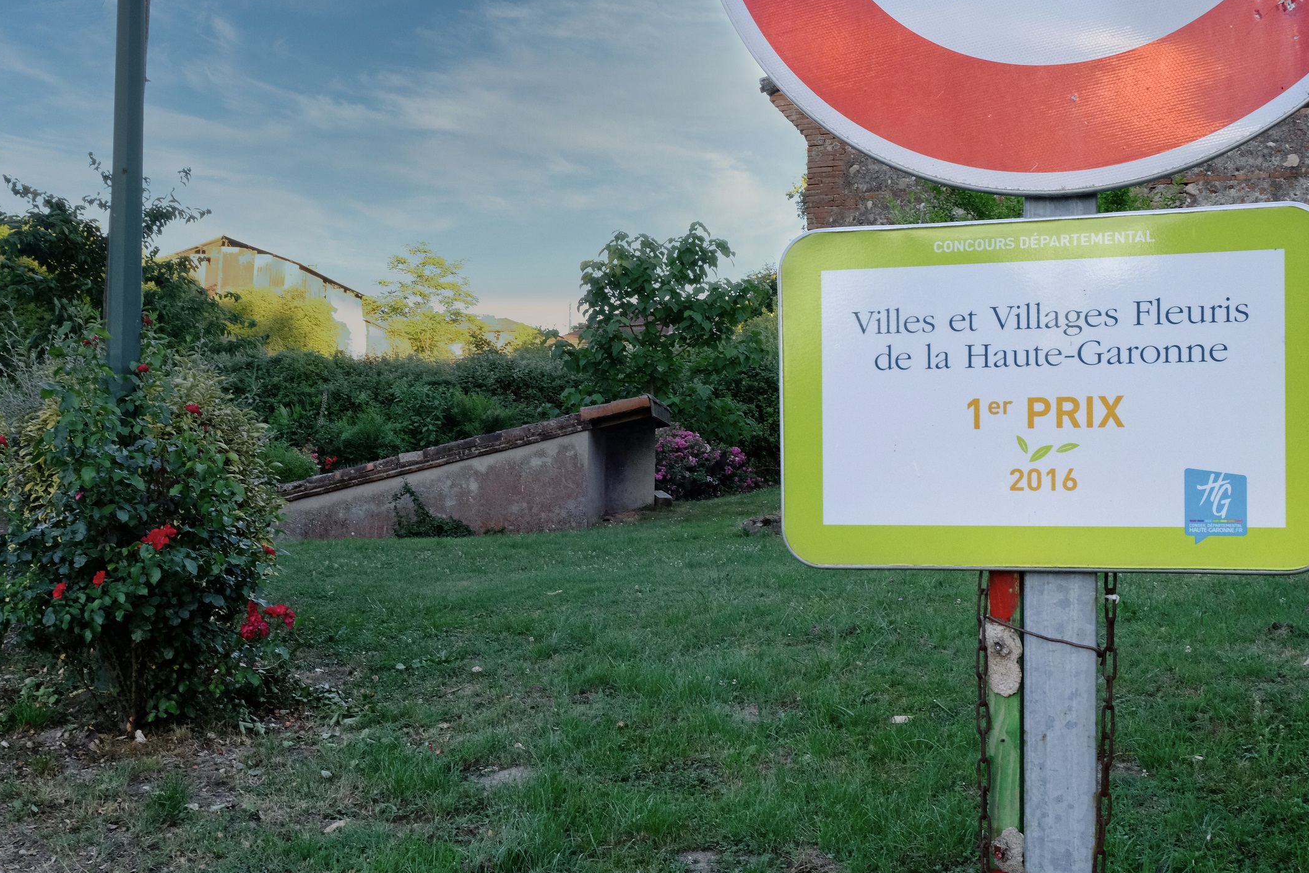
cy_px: 452
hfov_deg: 49.5
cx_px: 598
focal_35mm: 39
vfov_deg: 34.2
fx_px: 1418
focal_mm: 22.3
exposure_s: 1/60
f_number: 13
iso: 1600
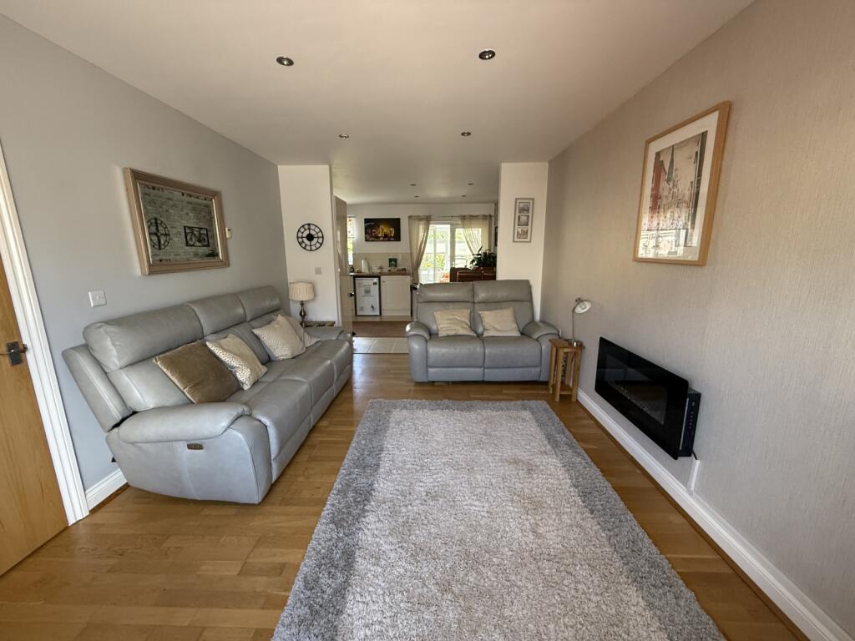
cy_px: 320
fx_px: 346
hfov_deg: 102.1
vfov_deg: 85.7
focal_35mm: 14
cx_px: 428
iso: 320
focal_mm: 2.22
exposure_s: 1/99
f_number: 2.2
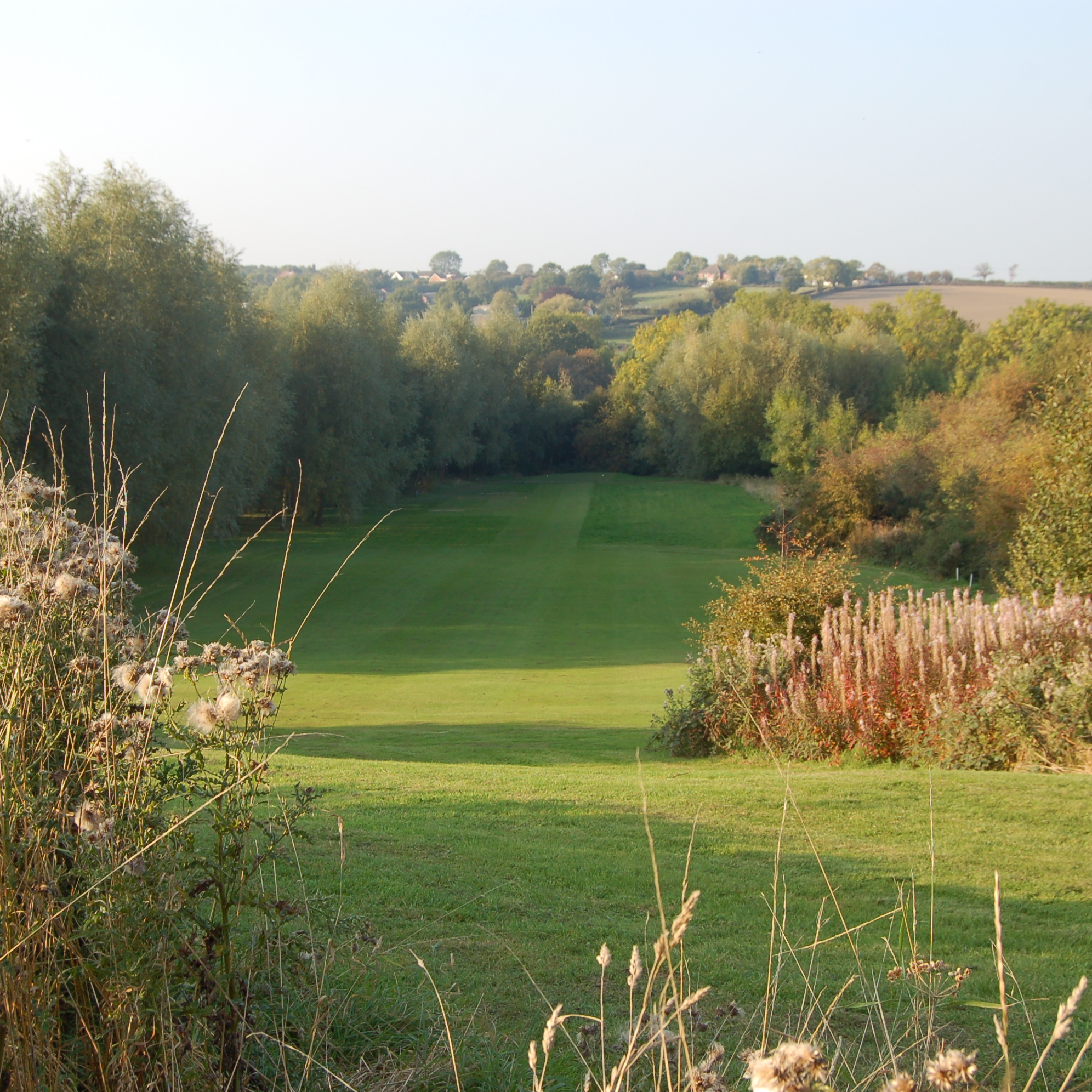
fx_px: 1785
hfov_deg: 34.0
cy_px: 546
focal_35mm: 50
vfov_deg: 34.0
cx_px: 560
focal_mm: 26
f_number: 7.1
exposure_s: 1/200
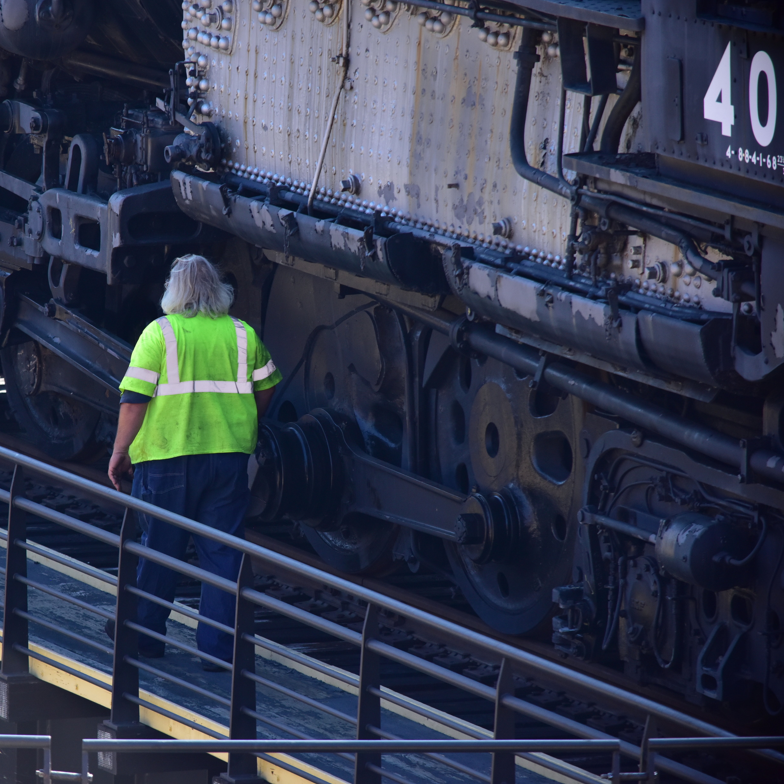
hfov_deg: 5.7
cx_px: 203
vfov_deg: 5.7
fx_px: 7841
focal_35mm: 306
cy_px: 392
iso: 500
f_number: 7.1
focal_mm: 240
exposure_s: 1/640
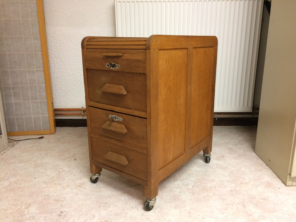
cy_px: 111
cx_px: 148
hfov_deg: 61.7
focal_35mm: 29
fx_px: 248
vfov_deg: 48.2
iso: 200
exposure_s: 1/33
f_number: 2.2
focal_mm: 4.15
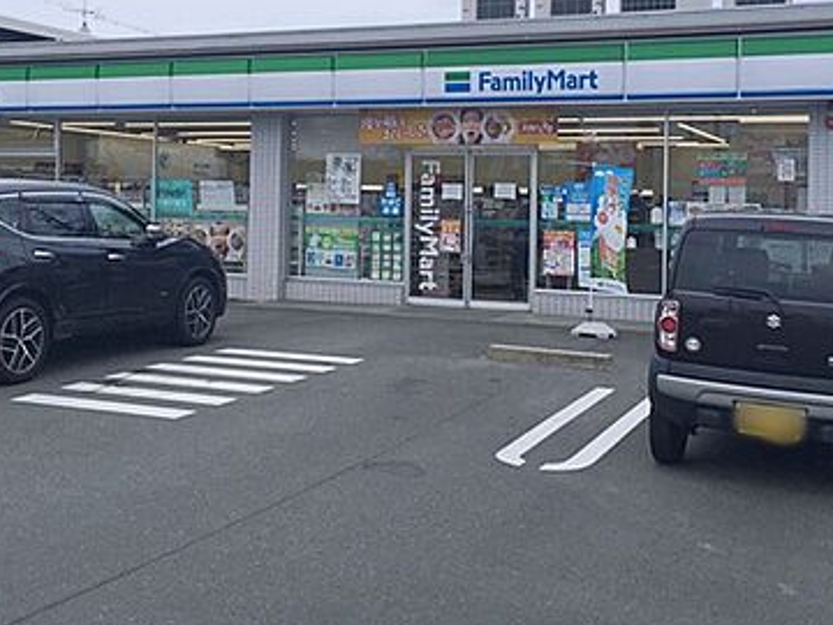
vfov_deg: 28.8
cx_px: 317
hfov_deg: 38.0
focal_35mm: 50
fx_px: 1203
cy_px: 177
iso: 32
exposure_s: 1/746
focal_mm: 4.15
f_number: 2.2
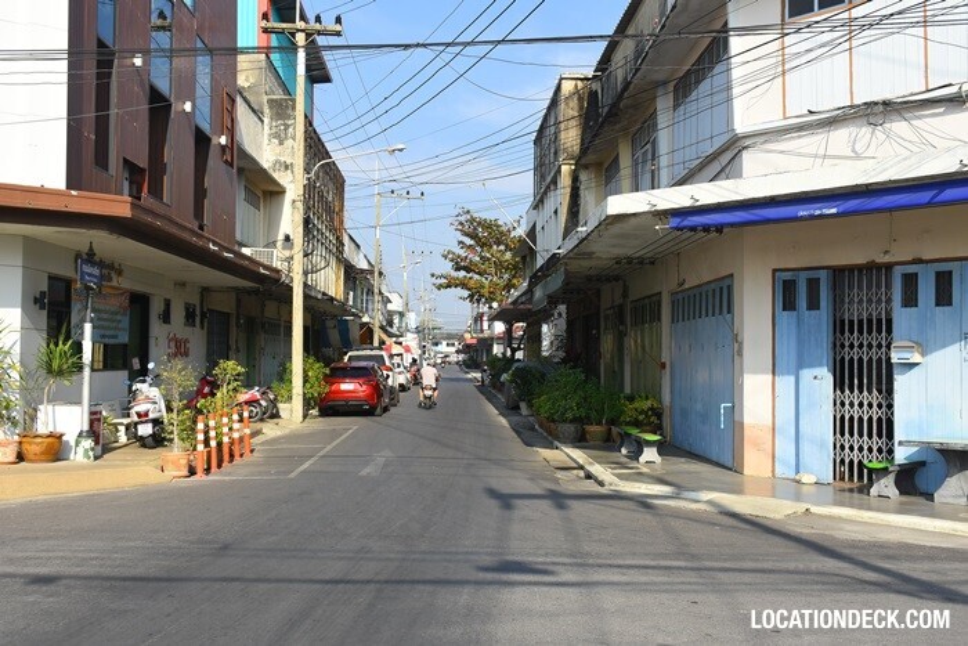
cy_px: 323
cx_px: 484
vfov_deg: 34.2
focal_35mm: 39
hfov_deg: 49.5
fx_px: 1049
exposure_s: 1/500
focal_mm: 26
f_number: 8
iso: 250
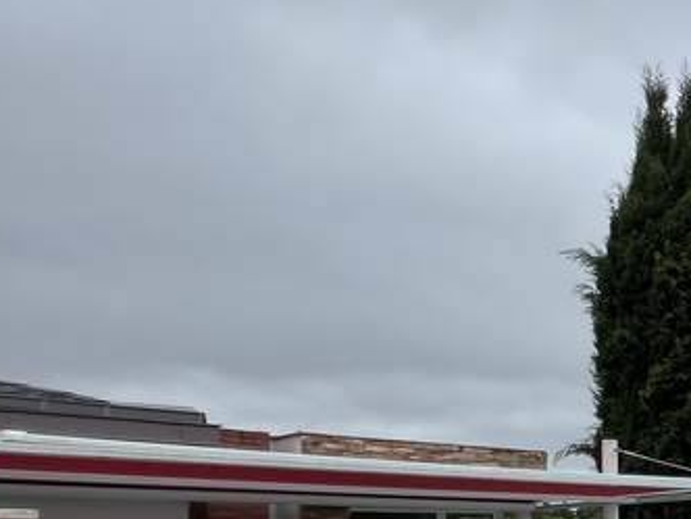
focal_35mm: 47
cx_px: 1226
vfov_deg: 28.8
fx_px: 938
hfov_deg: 22.9
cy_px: 527
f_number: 1.8
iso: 32
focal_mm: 1.57
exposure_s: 1/1064
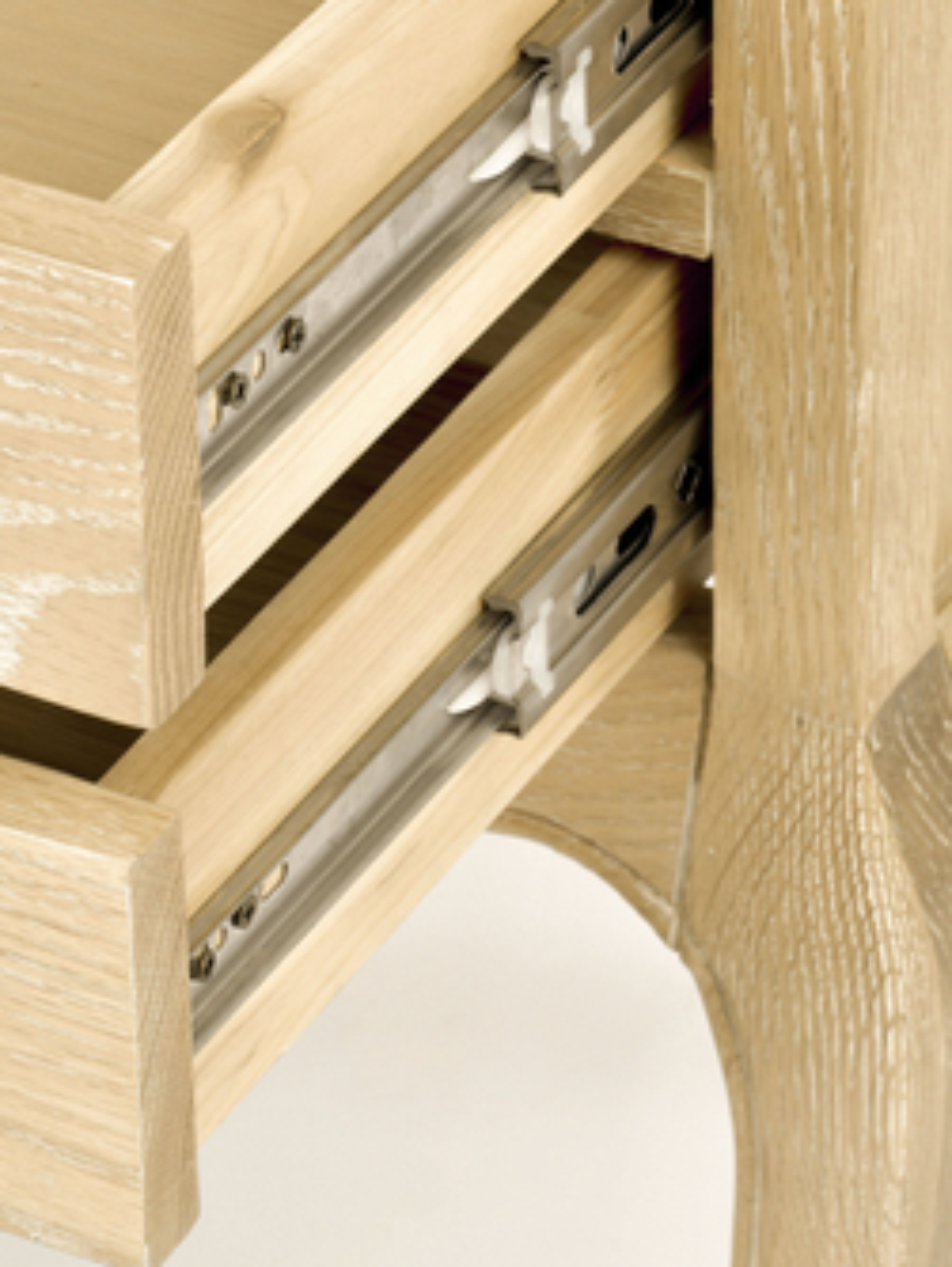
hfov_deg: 6.3
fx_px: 8716
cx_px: 539
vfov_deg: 8.3
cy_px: 357
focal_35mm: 238
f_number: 9.5
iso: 160
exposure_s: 1/45
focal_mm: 92
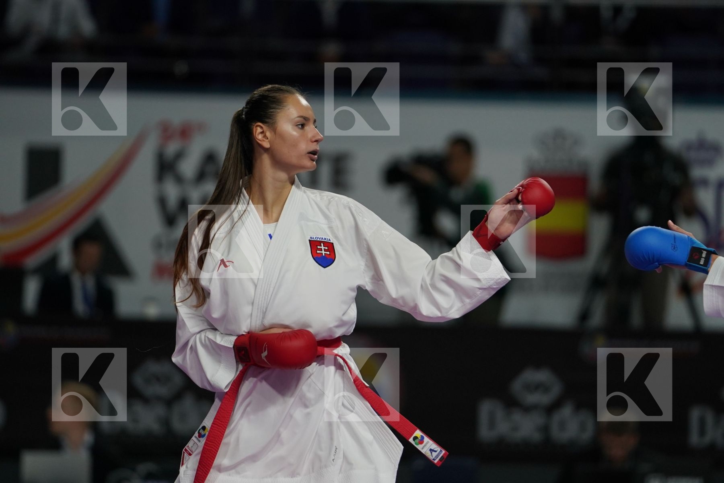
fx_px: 6033
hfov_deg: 6.9
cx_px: 362
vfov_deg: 4.6
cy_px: 242
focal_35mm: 300
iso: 800
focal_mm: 200
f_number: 2.8
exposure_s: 1/1000
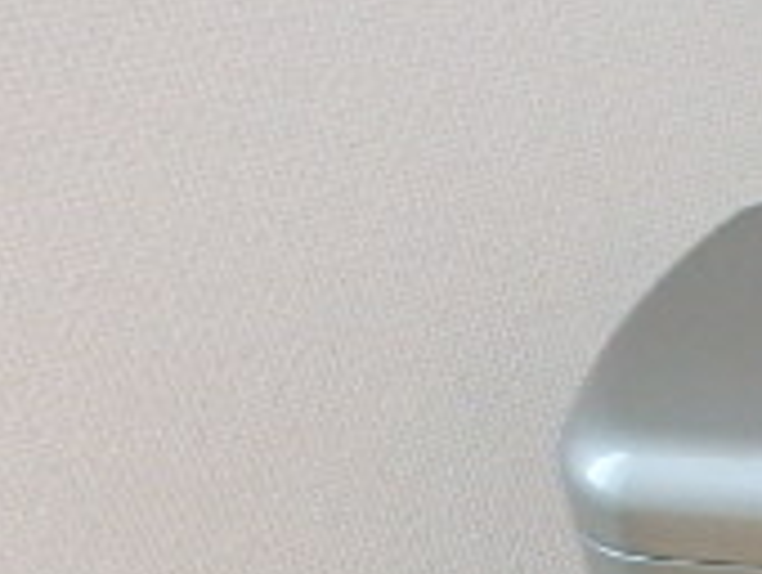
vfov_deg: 16.8
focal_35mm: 79
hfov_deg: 19.4
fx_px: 1741
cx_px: 1318
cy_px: 888
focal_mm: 3.7
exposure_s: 1/30
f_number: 3.5
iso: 640
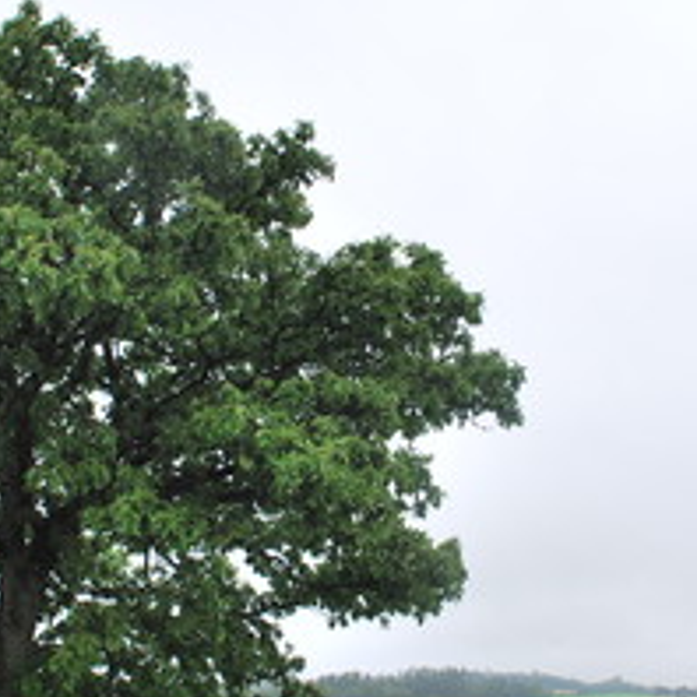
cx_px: 317
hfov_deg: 27.7
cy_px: 384
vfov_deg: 27.7
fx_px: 1412
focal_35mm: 62
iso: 200
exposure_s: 1/200
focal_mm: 20
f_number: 10
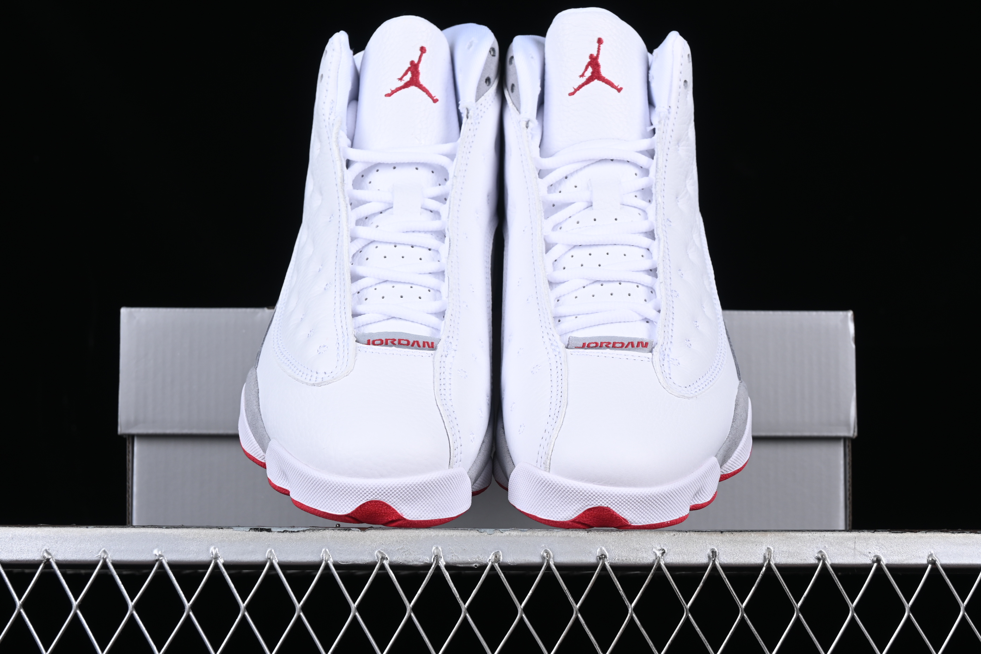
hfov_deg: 27.0
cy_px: 327
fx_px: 2044
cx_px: 490
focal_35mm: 75
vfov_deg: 18.2
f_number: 8
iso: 160
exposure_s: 1/125
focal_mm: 50
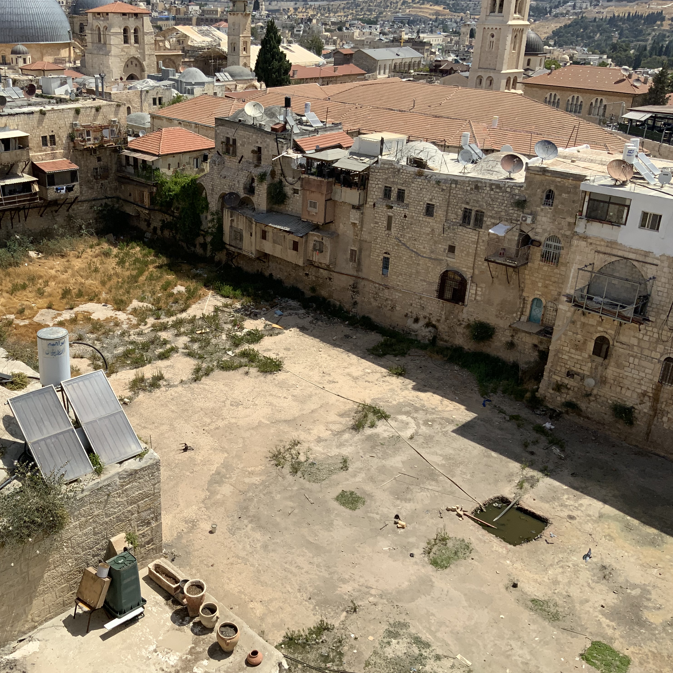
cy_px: 344
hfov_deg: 46.7
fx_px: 770
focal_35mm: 35
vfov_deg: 47.2
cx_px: 240
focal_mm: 3
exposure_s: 1/2801
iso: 16
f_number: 1.8
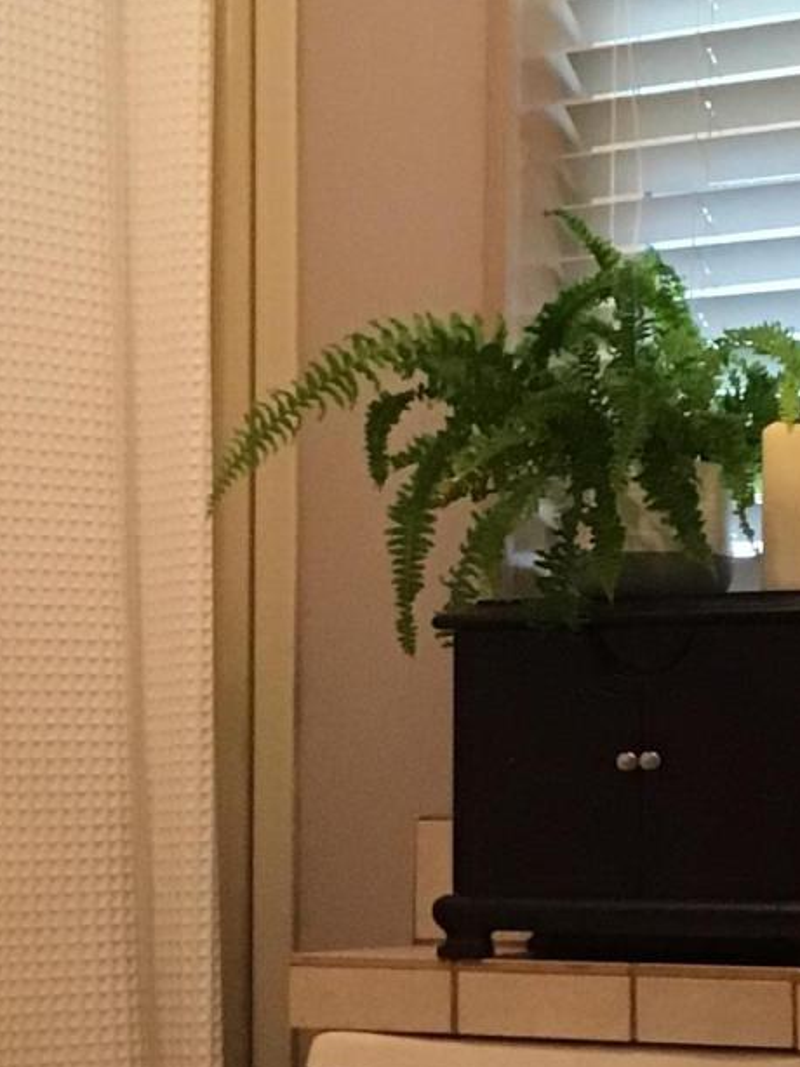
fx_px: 3114
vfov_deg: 19.1
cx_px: 541
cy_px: 952
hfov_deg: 14.6
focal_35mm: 101
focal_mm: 3.3
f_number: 2.4
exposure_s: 1/30
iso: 200
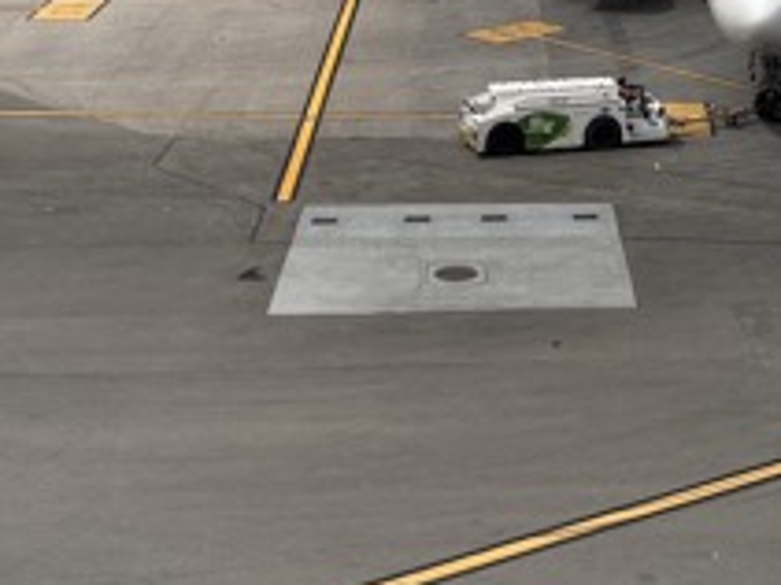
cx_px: 681
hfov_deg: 24.1
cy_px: 67
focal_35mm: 79
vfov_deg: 18.4
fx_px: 1781
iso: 50
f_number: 1.6
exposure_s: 1/1381
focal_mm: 5.96
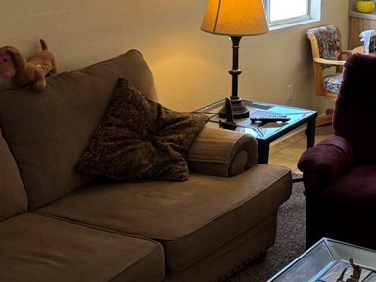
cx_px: 473
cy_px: 44
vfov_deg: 22.5
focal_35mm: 64
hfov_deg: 26.3
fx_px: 695
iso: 160
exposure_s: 1/120
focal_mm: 6.76
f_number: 1.78
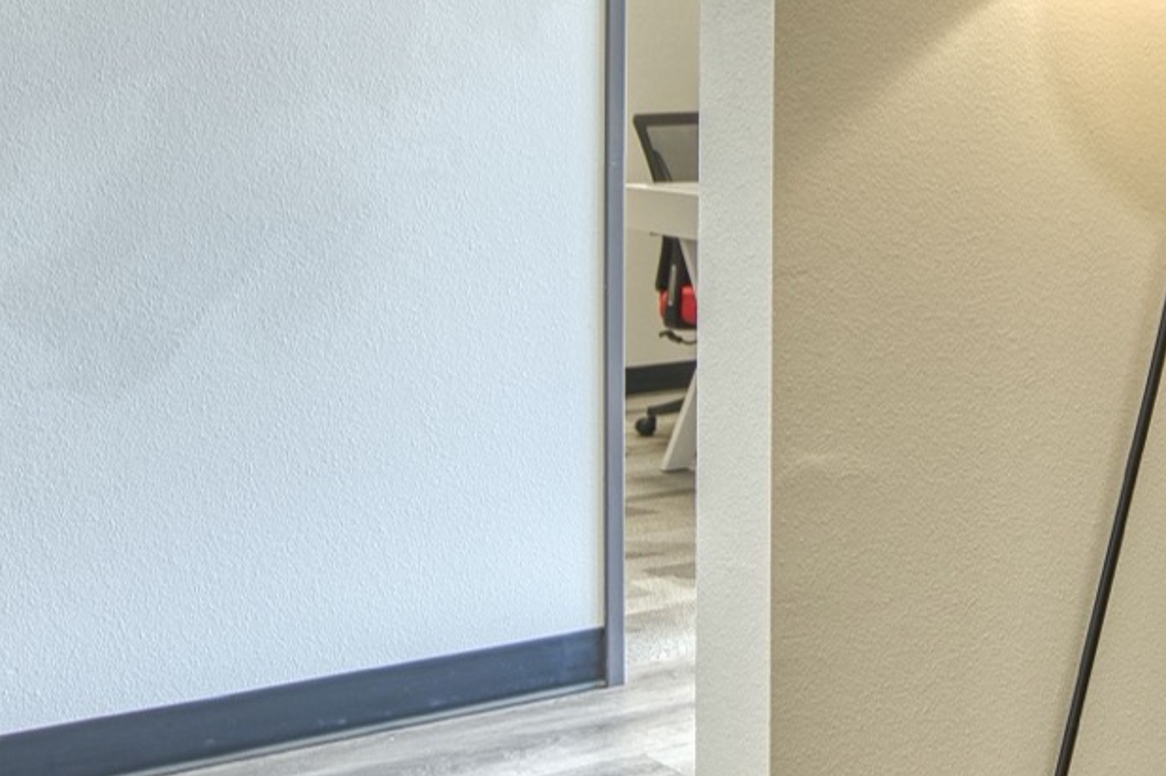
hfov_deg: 30.6
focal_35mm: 62
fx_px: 2007
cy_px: 55
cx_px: 1102
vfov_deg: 21.3
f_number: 4
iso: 500
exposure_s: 1/50
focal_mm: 16
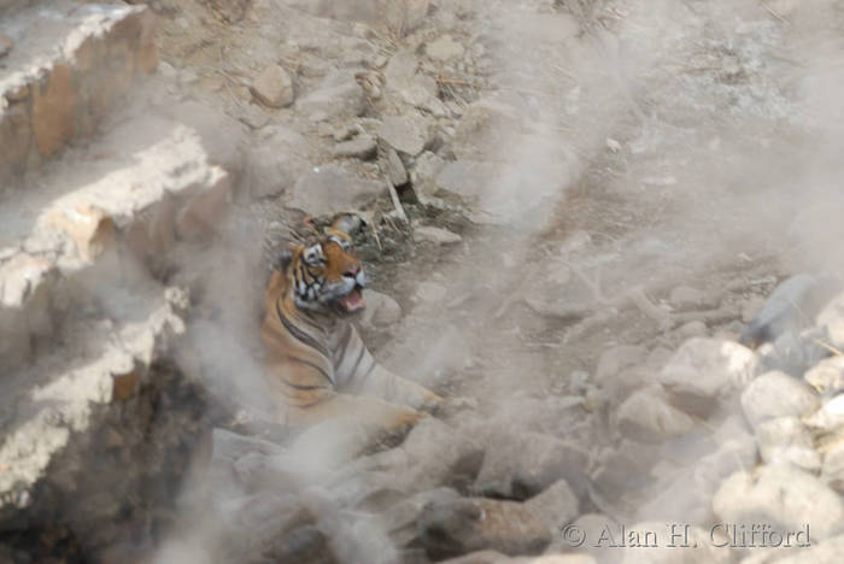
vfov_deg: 2.3
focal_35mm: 600
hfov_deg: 3.4
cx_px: 422
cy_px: 282
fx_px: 14078
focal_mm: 400
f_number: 5.6
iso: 500
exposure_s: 1/400
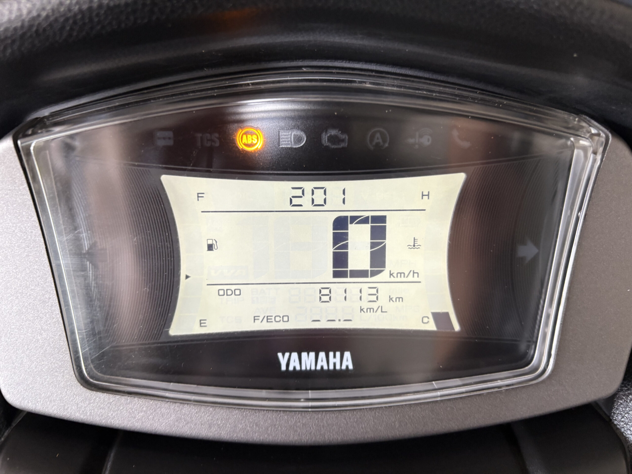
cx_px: 316
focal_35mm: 26
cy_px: 237
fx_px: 475
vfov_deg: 53.1
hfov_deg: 67.3
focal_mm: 5.96
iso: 160
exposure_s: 1/60
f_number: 1.6
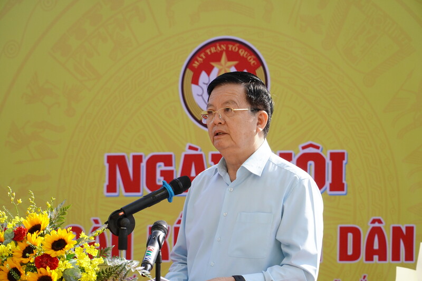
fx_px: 1846
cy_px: 140
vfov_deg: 8.7
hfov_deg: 13.0
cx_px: 211
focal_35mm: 158
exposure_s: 1/2000
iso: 800
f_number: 5.6
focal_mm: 105
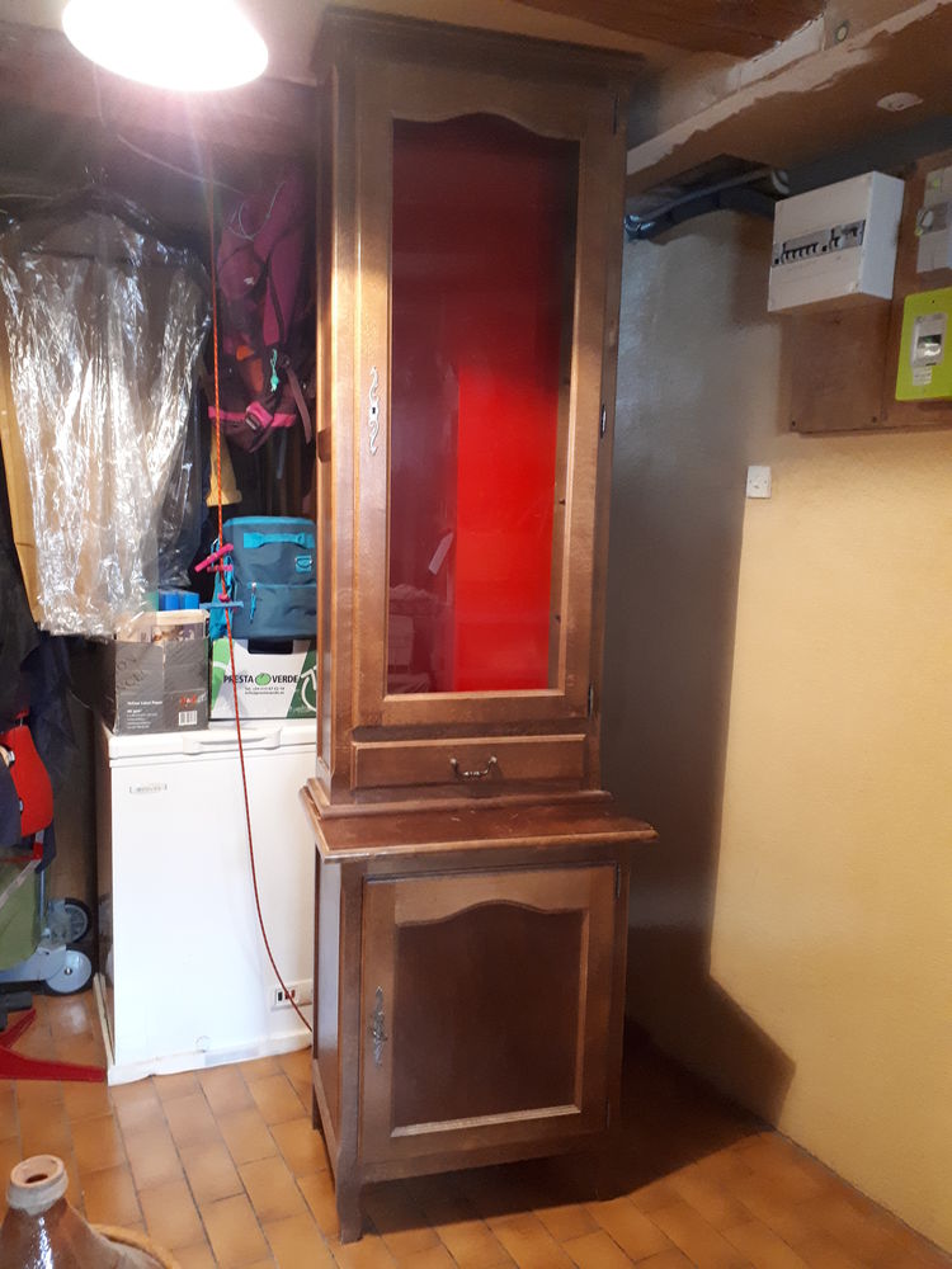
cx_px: 476
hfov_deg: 51.4
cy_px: 634
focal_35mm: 27
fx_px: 990
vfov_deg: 65.3
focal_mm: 3.6
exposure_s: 1/17
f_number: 1.9
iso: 500
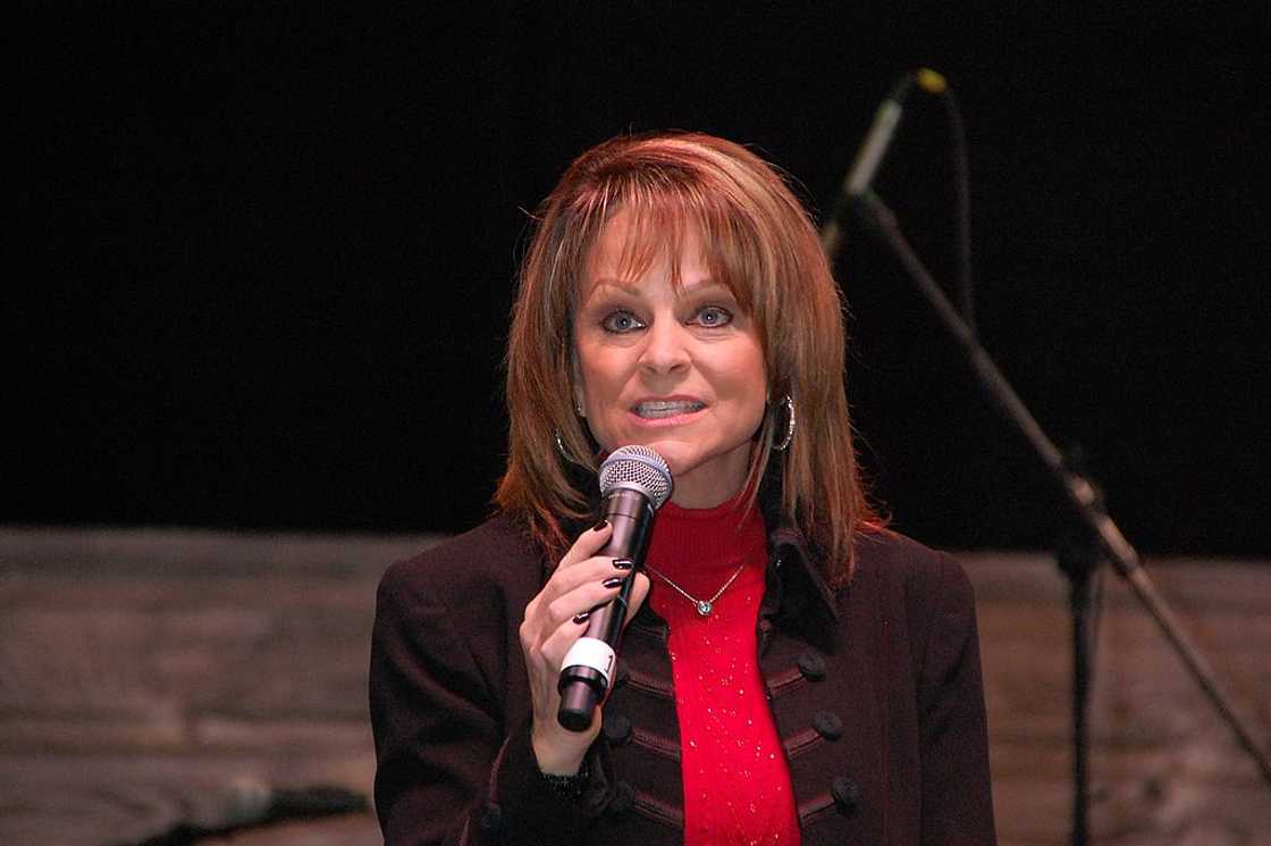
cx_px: 636
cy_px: 423
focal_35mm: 375
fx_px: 13229
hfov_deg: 5.5
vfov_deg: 3.7
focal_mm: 250
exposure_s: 1/125
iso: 1600
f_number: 6.3
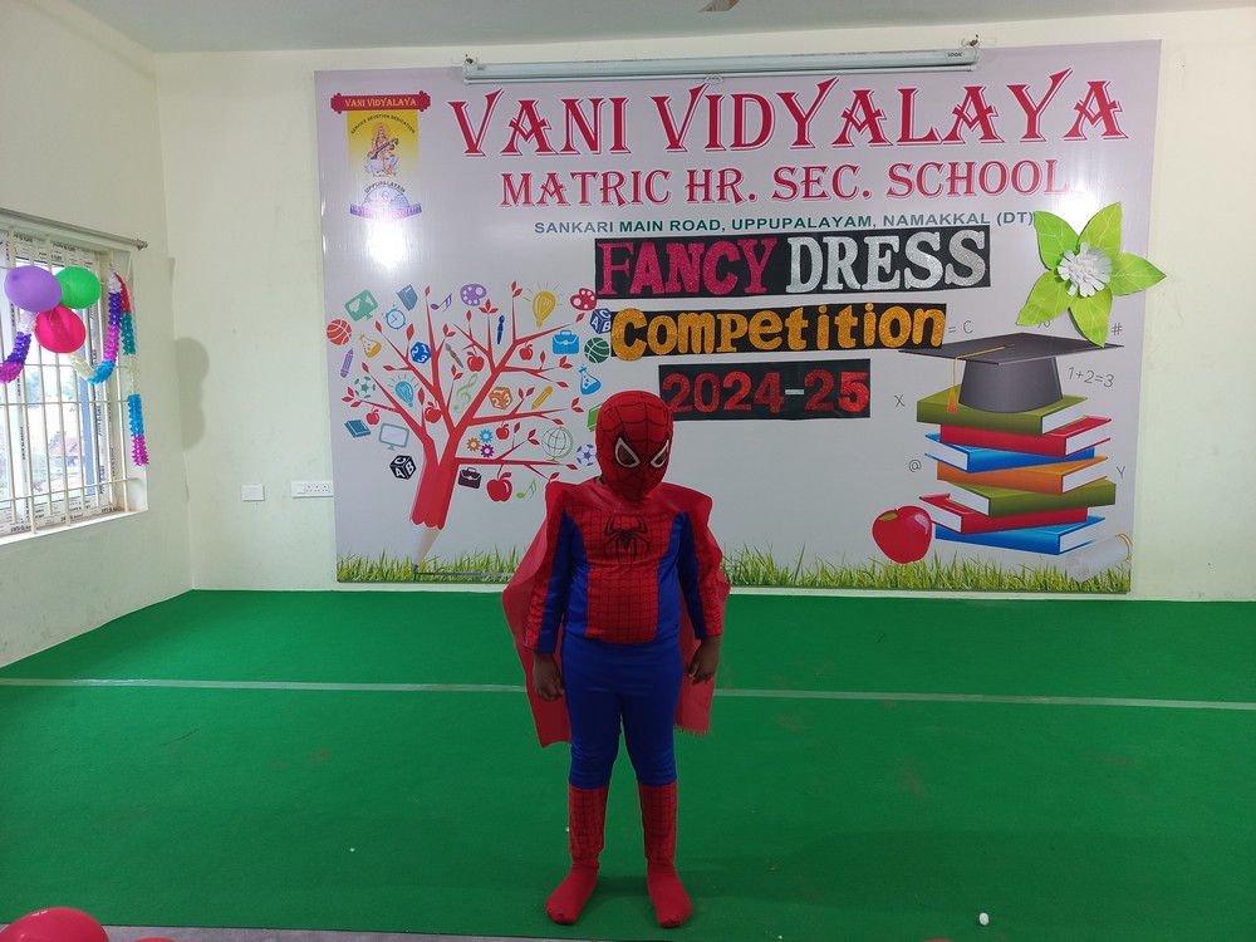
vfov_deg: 54.9
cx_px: 628
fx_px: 907
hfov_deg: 69.4
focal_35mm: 25
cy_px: 471
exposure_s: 1/50
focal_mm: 4.6
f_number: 1.8
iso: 200
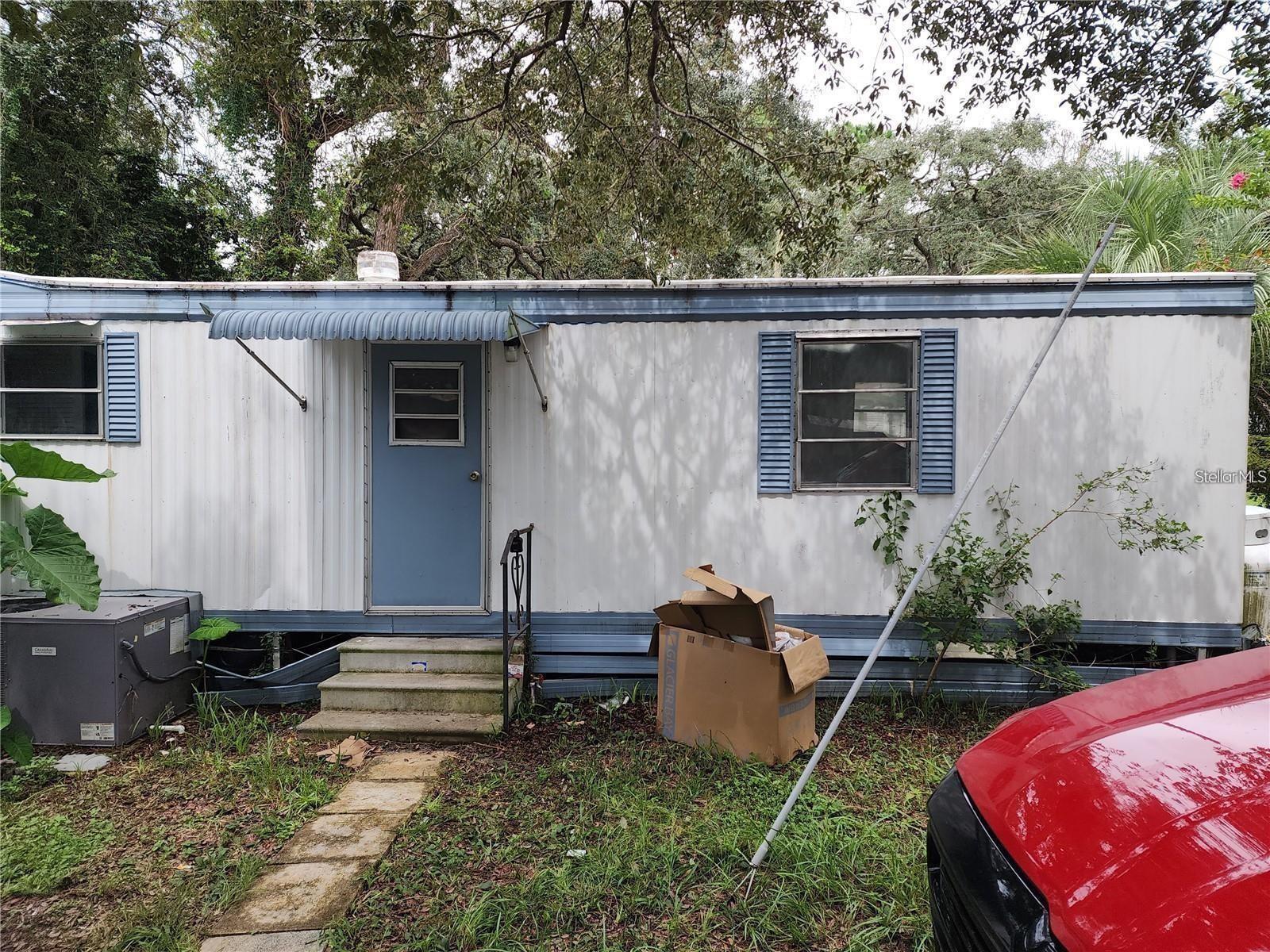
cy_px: 476
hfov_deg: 73.9
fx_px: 844
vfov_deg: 58.9
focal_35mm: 23
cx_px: 635
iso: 12
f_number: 1.8
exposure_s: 1/289
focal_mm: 6.4
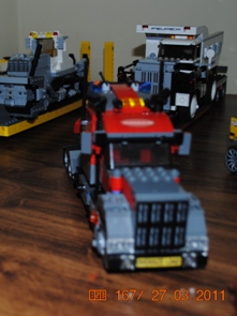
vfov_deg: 33.8
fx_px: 521
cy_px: 159
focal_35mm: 57
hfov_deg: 25.0
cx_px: 31
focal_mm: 26
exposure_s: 1/60
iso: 200
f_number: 4.2
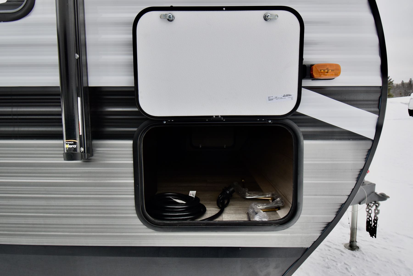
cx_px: 206
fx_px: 241
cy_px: 138
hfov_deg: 81.1
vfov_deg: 59.6
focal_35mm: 21
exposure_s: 1/160
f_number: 6.3
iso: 400
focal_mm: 14
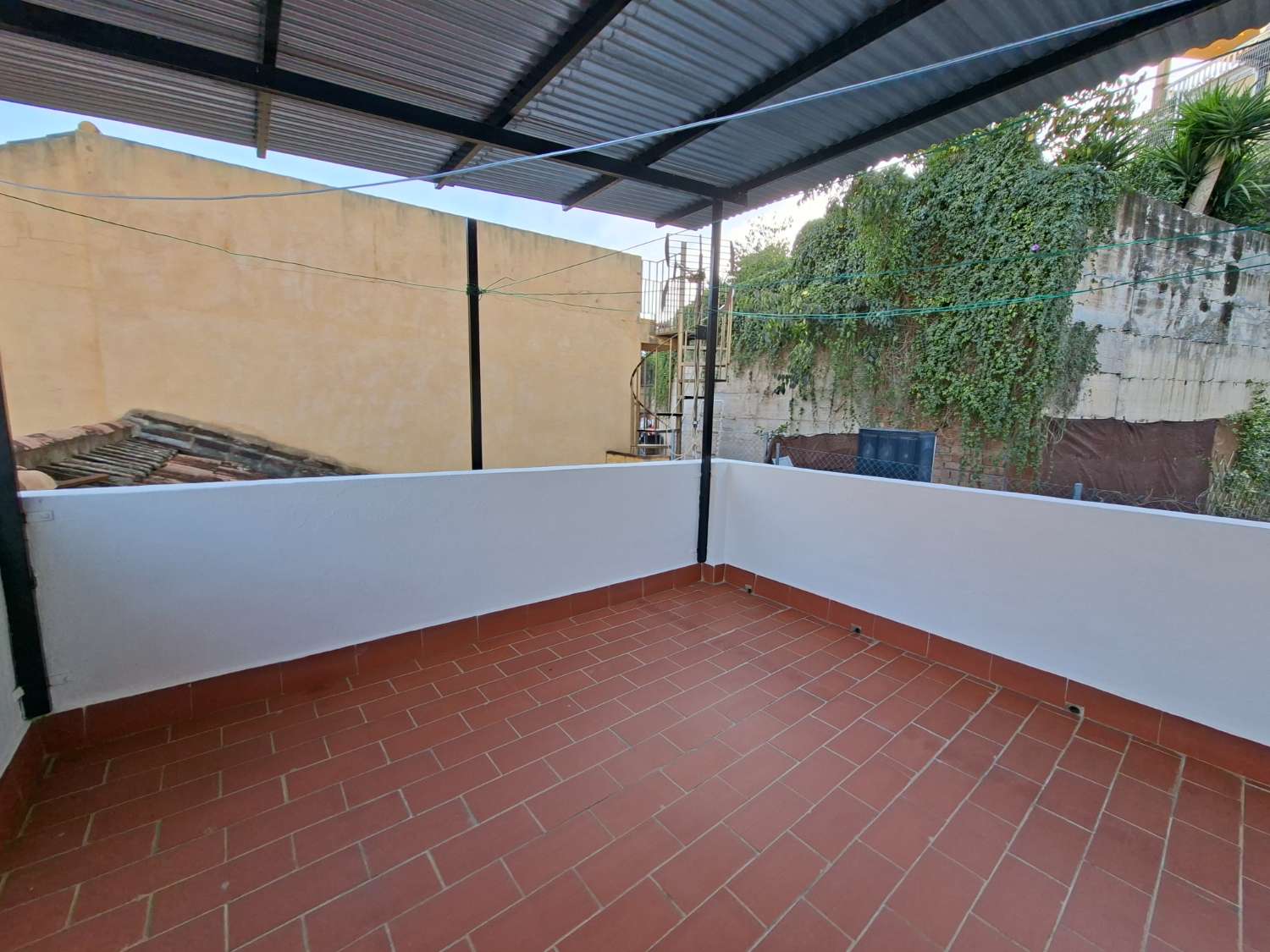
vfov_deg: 89.9
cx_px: 635
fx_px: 477
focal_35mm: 13
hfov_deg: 106.2
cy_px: 476
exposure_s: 1/120
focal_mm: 1.74
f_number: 2.2
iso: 40
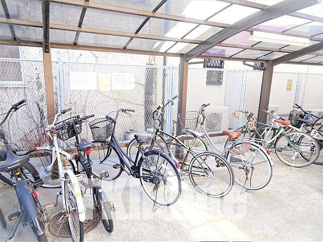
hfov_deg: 71.6
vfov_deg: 56.8
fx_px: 224
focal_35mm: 24
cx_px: 162
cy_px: 121
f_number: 3.5
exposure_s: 1/60
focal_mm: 4.1
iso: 80
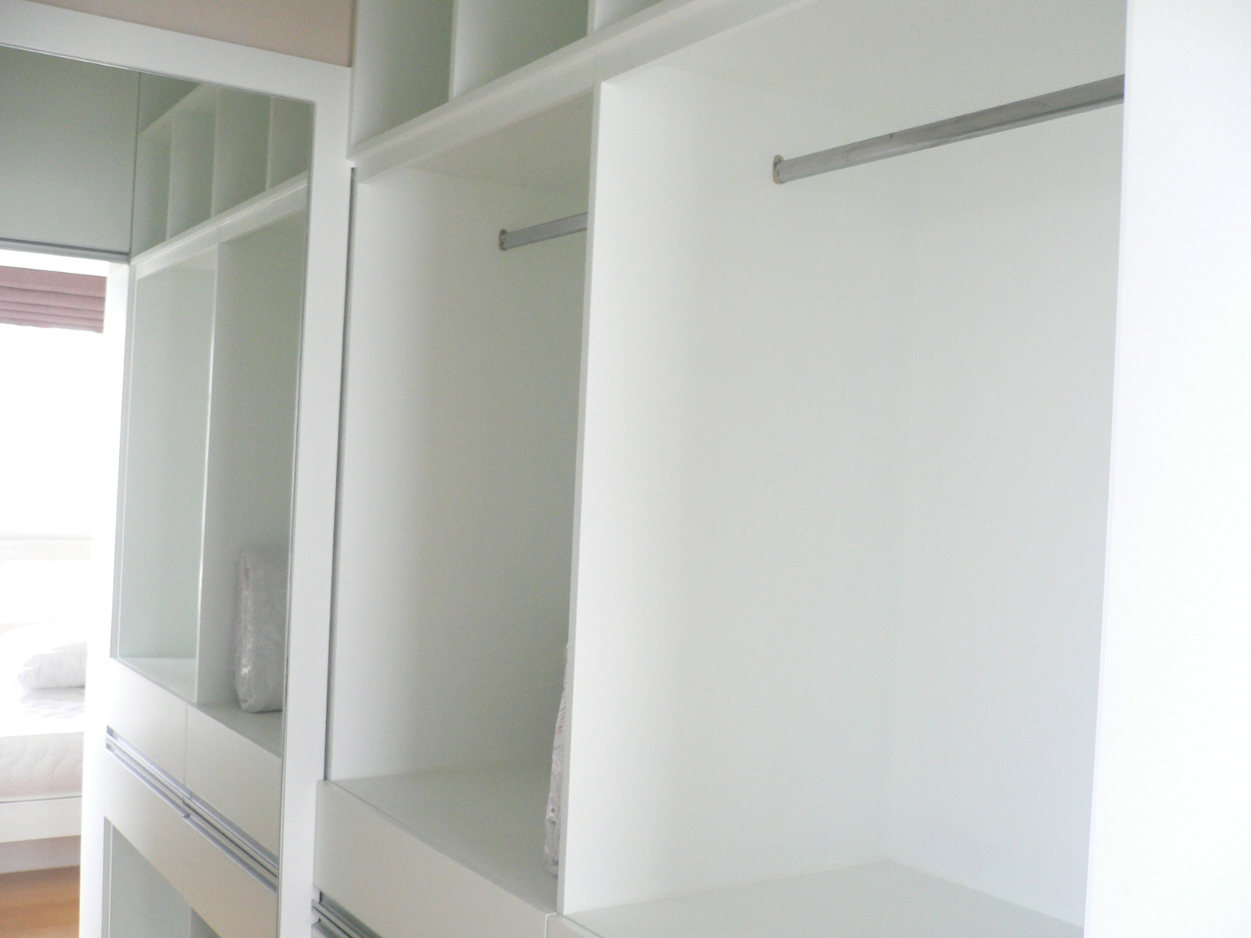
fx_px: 1265
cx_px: 626
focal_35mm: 35
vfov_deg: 40.7
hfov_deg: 52.6
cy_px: 469
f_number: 2.8
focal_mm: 5.8
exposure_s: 1/8
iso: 200
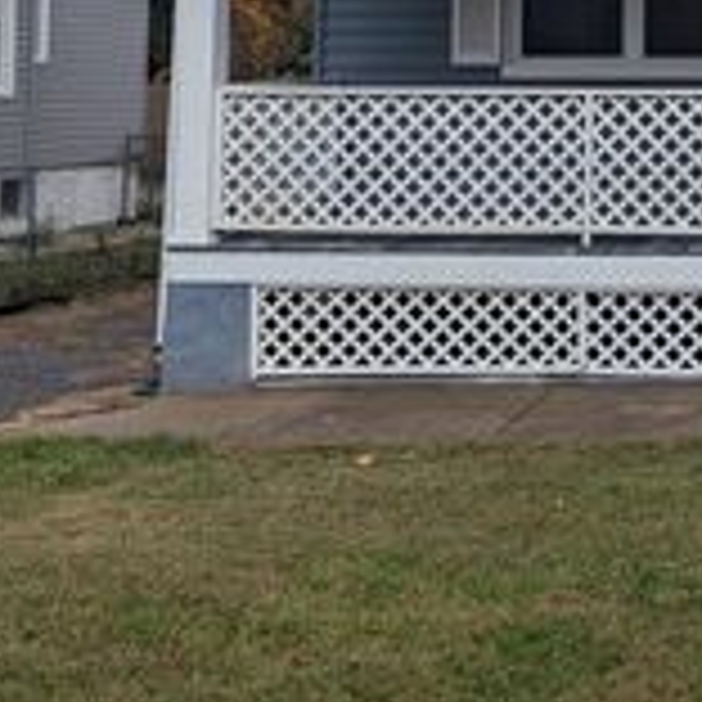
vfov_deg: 24.2
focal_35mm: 68
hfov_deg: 22.9
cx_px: 878
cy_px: 0
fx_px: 1560
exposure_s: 1/1572
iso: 47
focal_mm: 6.81
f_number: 1.85
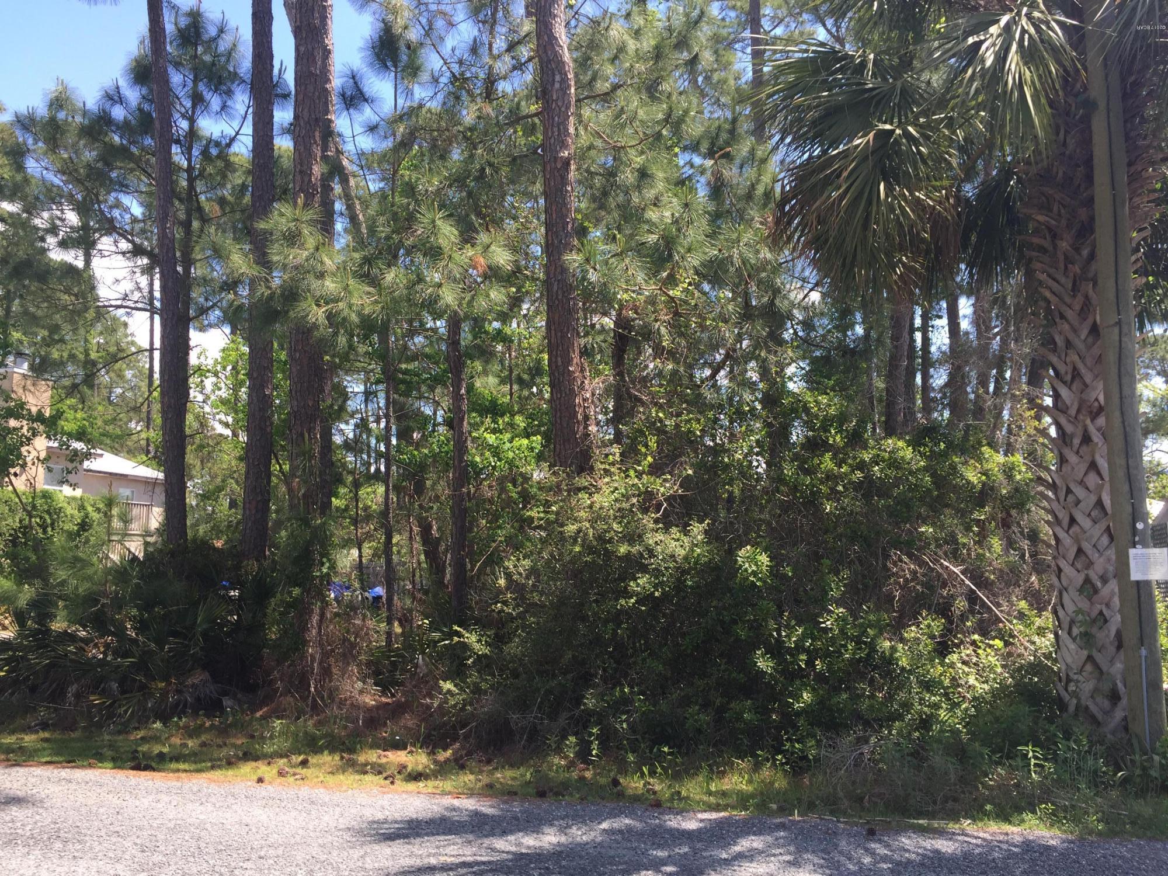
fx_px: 979
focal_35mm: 29
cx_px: 584
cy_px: 438
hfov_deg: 61.7
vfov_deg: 48.2
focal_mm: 4.15
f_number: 2.2
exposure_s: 1/527
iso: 32
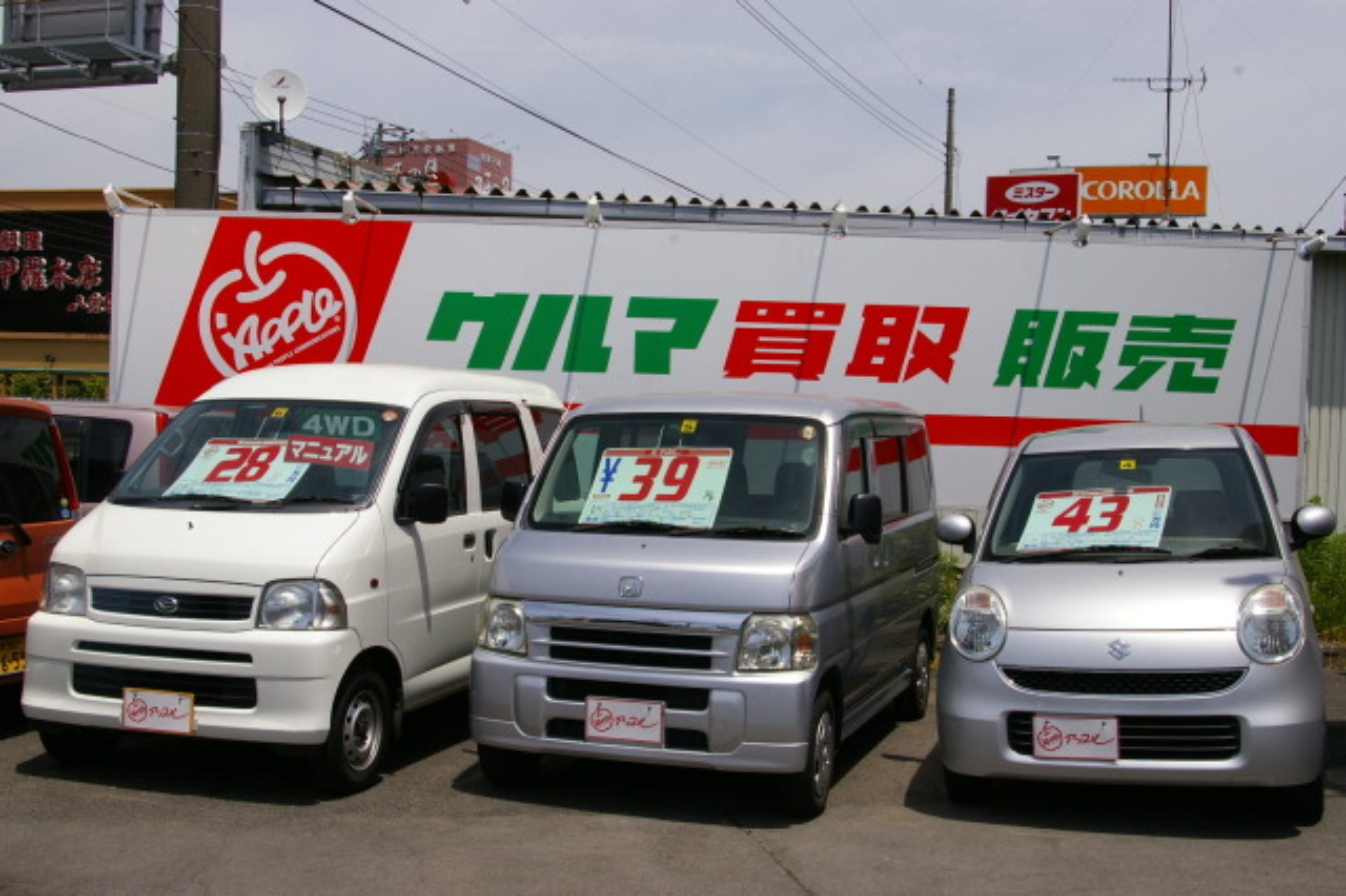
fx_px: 1457
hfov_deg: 49.6
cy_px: 448
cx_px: 673
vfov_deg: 34.2
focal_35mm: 39
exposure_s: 1/250
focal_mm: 26
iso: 200
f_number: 13
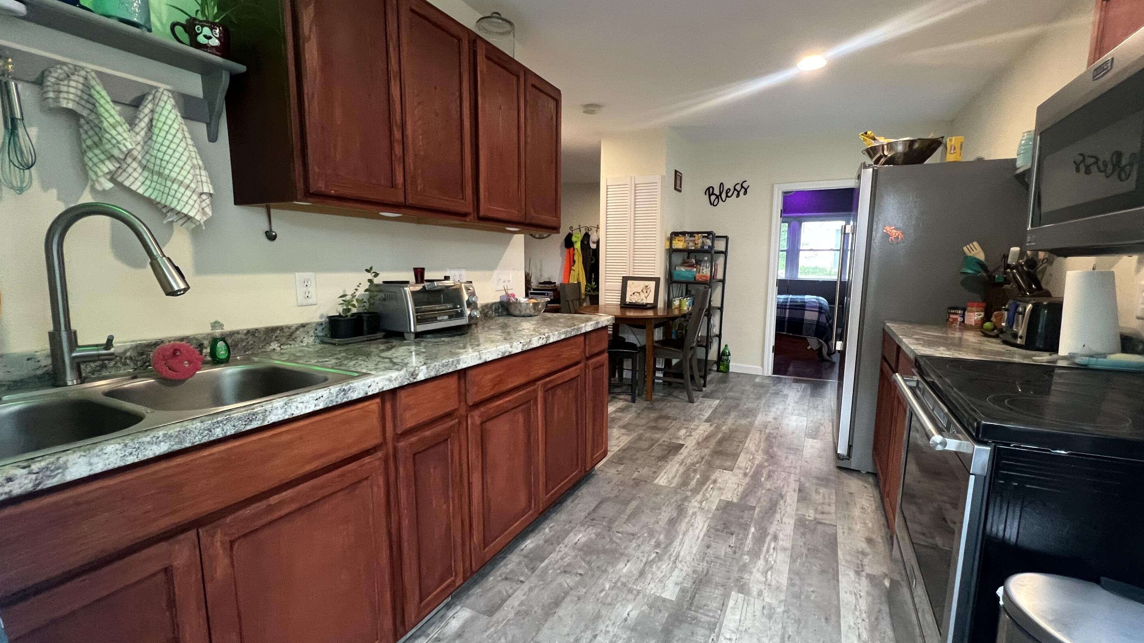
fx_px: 455
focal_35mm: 15
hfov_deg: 102.9
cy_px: 334
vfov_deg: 70.5
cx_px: 594
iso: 400
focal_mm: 1.57
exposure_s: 1/42
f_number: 1.8
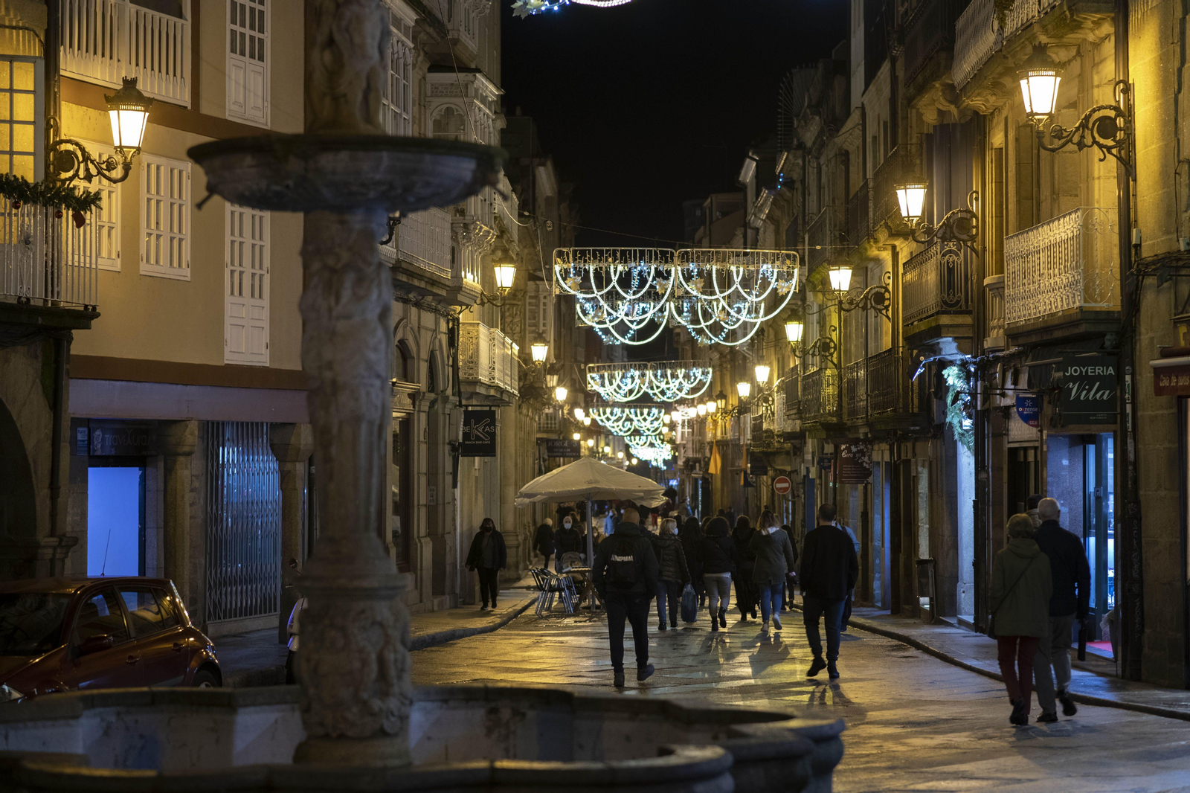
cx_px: 595
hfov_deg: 23.9
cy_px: 396
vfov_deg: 16.1
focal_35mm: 85
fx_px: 2809
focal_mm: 85
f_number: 3.2
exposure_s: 1/60
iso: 1000
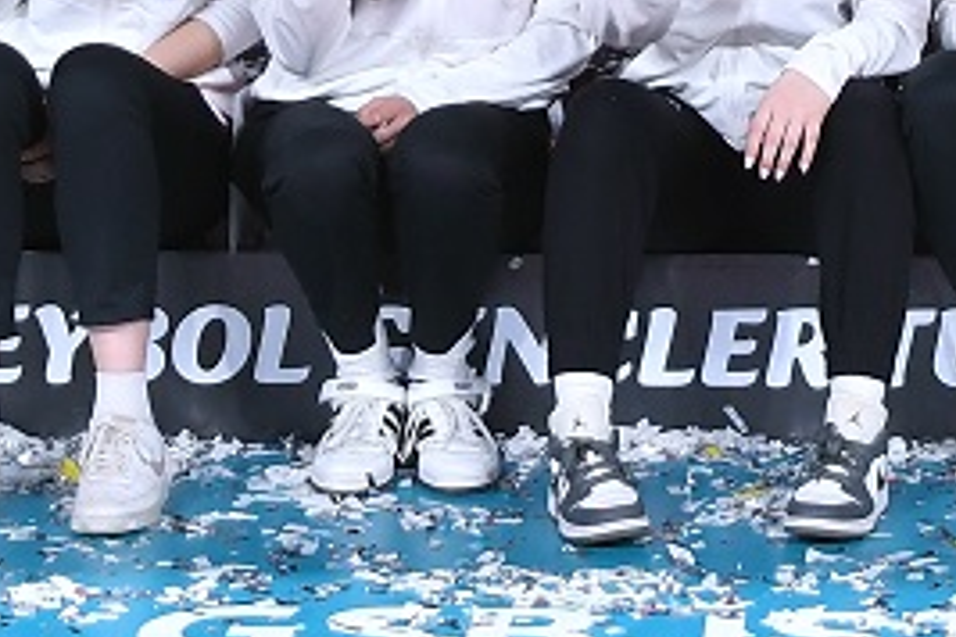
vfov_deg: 7.4
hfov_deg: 11.2
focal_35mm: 181
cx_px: 988
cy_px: -519
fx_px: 4806
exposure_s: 1/1000
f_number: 4
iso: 640
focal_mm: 24
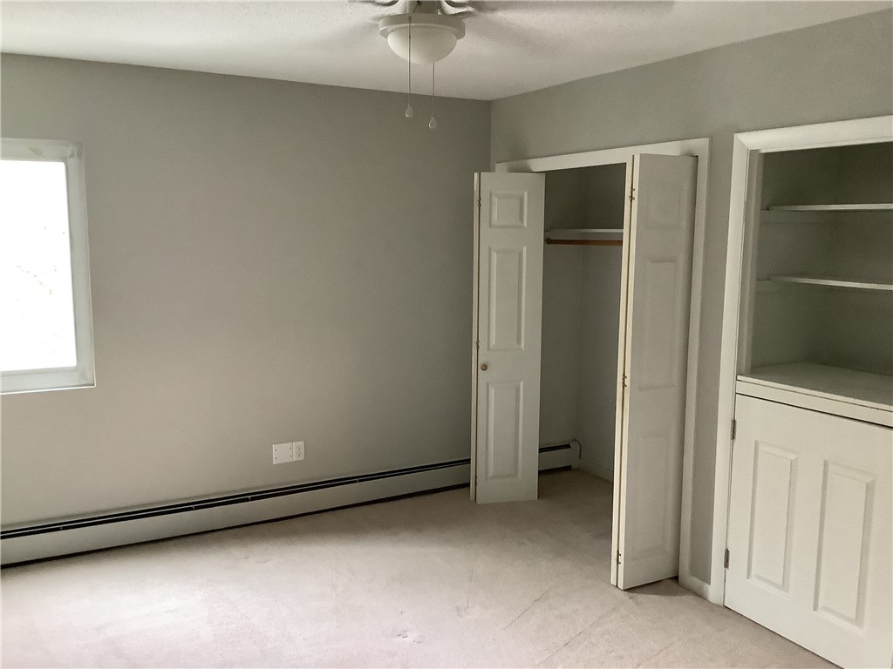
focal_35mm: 31
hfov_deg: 58.4
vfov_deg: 45.4
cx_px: 446
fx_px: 800
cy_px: 334
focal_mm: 3.3
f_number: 2.4
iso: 400
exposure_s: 1/40
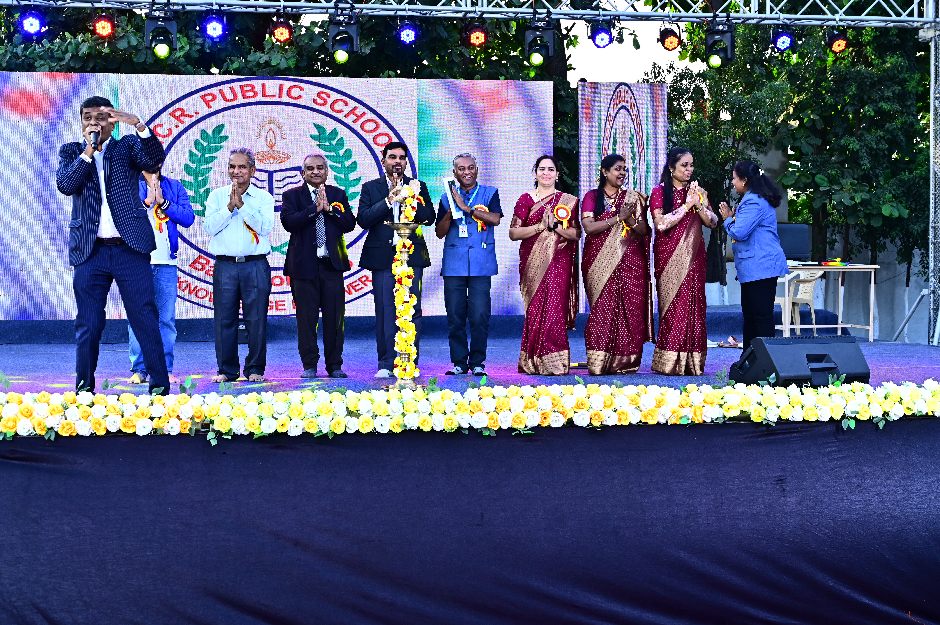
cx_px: 470
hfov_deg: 41.9
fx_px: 1226
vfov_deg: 28.6
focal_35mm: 47
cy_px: 312
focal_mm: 47
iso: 320
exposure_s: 1/125
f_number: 7.1
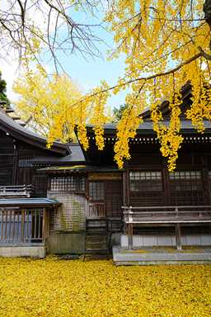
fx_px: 220
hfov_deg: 51.3
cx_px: 103
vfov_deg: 71.5
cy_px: 163
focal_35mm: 25
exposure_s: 1/80
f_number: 5.6
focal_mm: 24
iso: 100
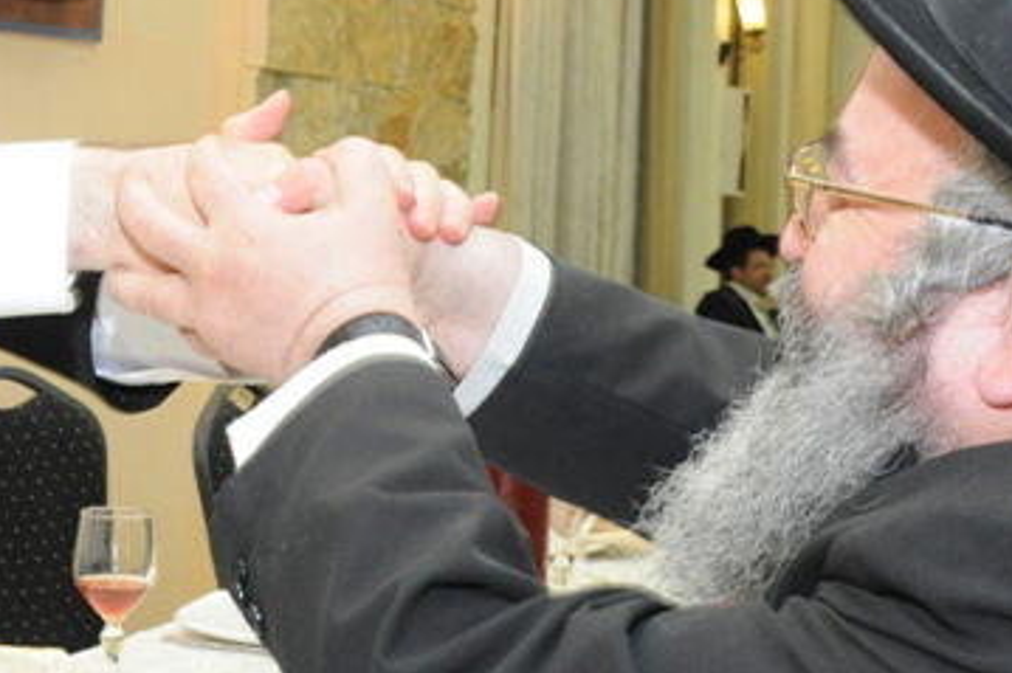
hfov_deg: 21.6
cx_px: 327
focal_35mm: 94
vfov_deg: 14.5
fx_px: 2641
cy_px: 169
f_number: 5.6
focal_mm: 22
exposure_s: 1/60
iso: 800
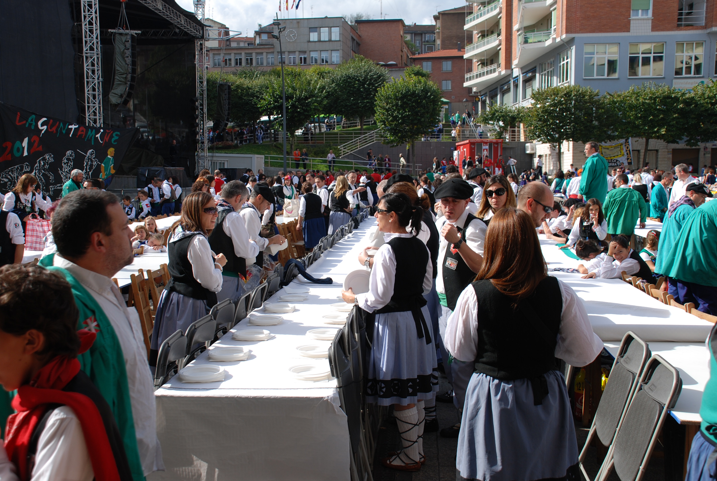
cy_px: 240
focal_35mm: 42
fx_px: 838
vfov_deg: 32.0
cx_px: 358
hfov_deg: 46.3
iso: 100
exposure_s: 1/200
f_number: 7.1
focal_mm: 28
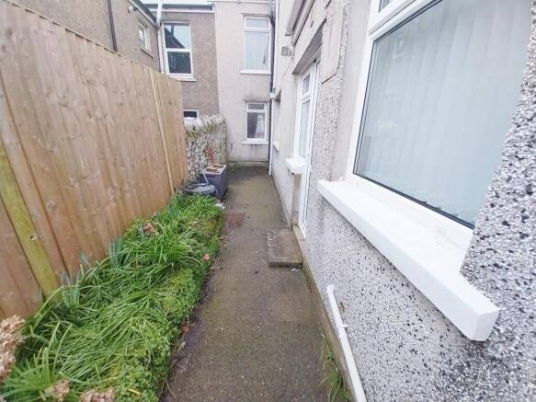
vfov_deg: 89.9
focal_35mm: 13
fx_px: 201
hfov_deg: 106.2
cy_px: 201
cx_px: 268
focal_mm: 1.13
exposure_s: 1/134
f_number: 2.2
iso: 64
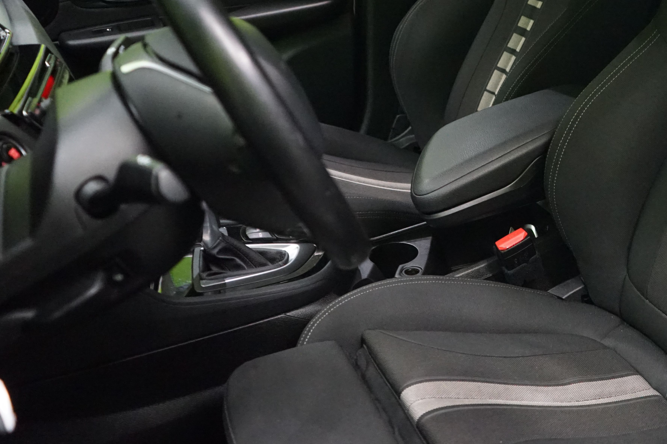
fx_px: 908
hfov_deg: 38.6
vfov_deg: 27.4
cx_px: 545
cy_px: 162
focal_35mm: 49
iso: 6400
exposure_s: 1/60
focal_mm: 29
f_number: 3.5
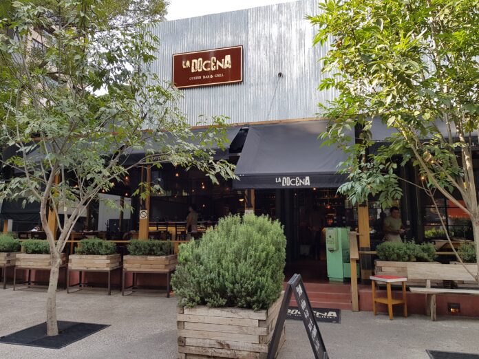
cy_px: 180
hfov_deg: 67.3
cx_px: 240
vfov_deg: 53.1
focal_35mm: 26
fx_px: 360
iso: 40
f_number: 1.7
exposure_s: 1/243
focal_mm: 4.2
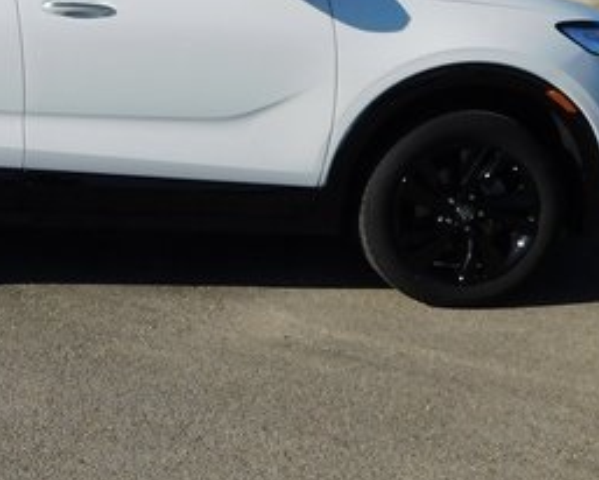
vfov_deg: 22.3
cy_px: 107
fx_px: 1206
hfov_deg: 27.2
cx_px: 98
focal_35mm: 68
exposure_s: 1/640
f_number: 6.4
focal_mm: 4.9
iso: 125
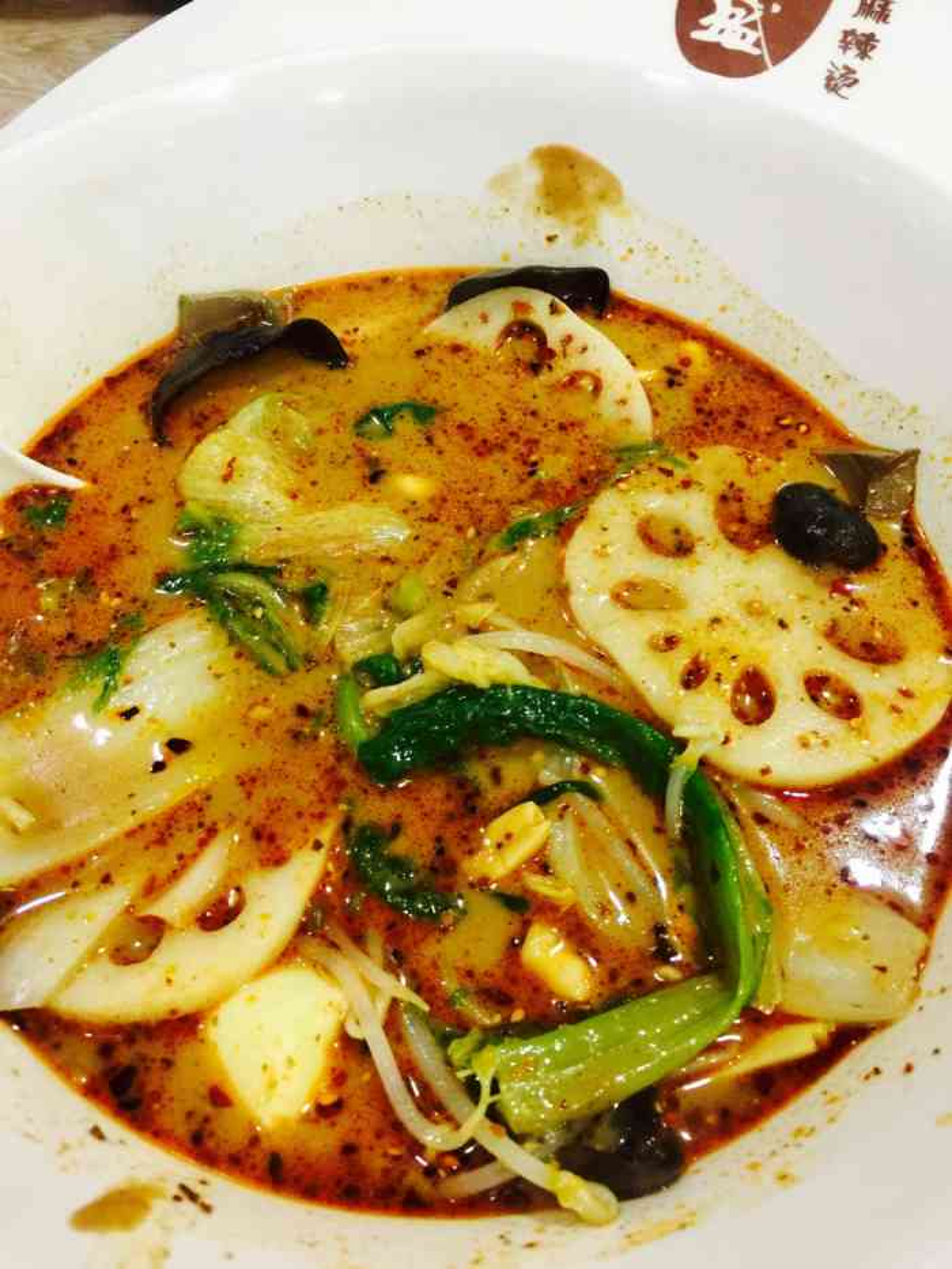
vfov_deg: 61.7
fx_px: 1063
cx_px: 476
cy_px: 634
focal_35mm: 29
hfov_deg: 48.2
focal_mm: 4.15
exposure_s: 1/17
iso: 100
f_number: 2.2
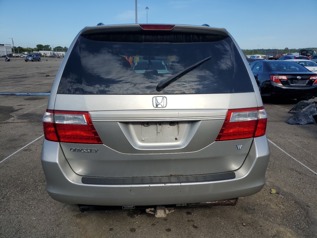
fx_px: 238
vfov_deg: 53.1
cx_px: 158
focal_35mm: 26
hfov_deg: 67.3
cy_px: 119
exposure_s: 1/5000
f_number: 1.5
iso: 50
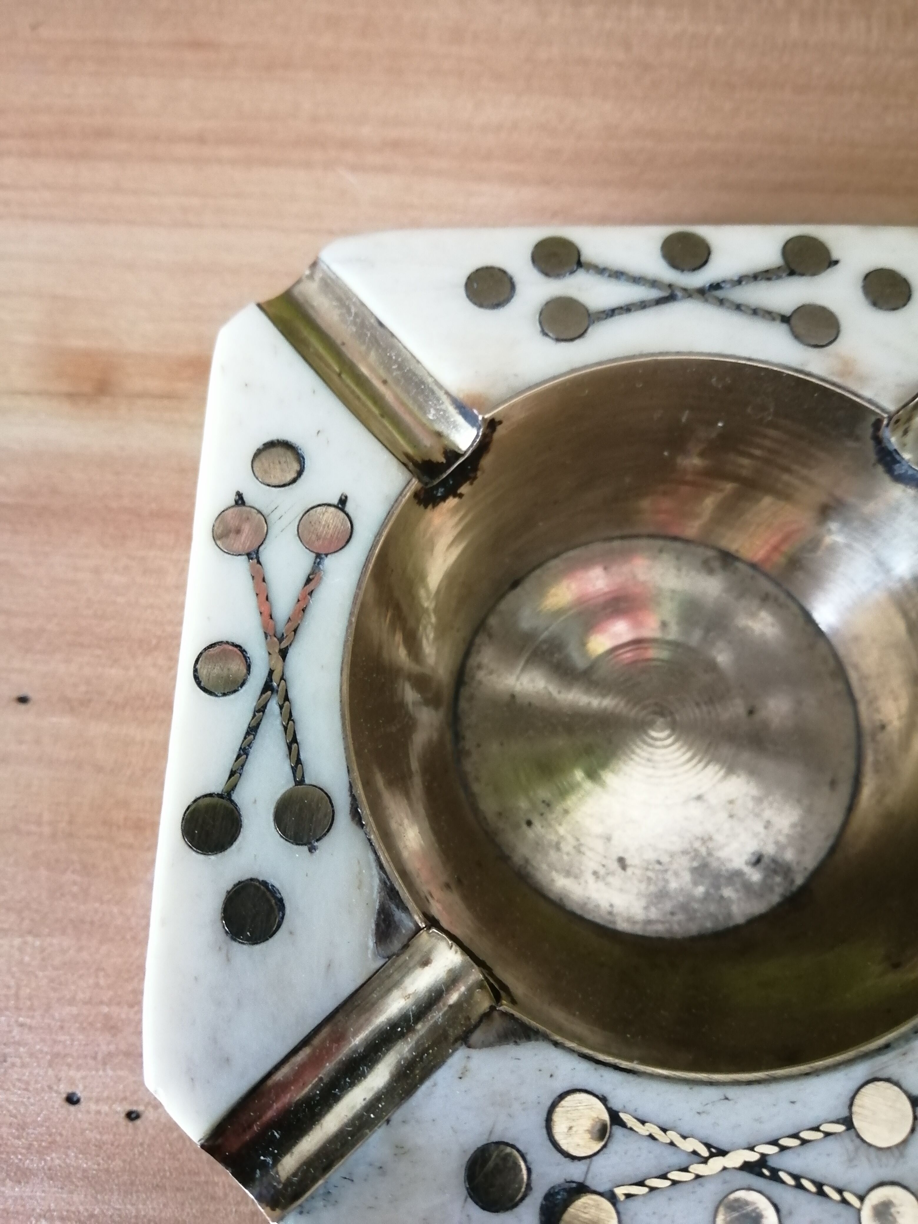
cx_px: 459
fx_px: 919
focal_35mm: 26
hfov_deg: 53.1
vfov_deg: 67.3
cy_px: 612
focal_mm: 3.6
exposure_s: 1/20
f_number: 1.8
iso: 500
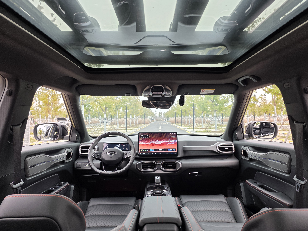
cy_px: 115
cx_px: 157
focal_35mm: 24
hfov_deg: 71.6
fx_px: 214
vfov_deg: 56.8
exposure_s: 1/180
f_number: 1.7
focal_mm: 6.25
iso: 100
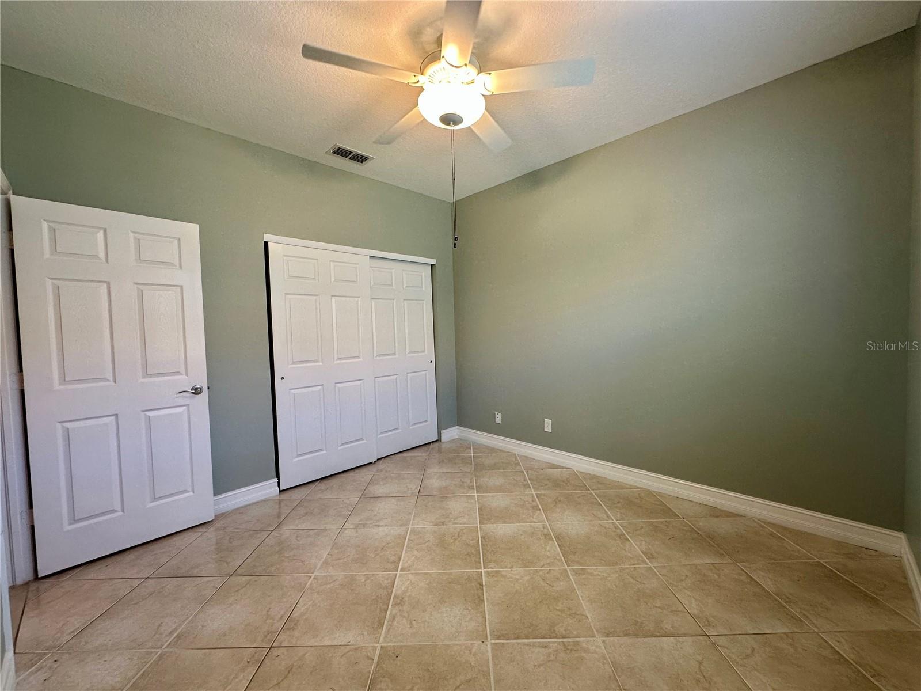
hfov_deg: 102.1
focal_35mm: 14
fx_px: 372
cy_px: 346
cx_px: 460
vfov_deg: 85.7
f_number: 2.2
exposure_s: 1/120
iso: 160
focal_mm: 2.22
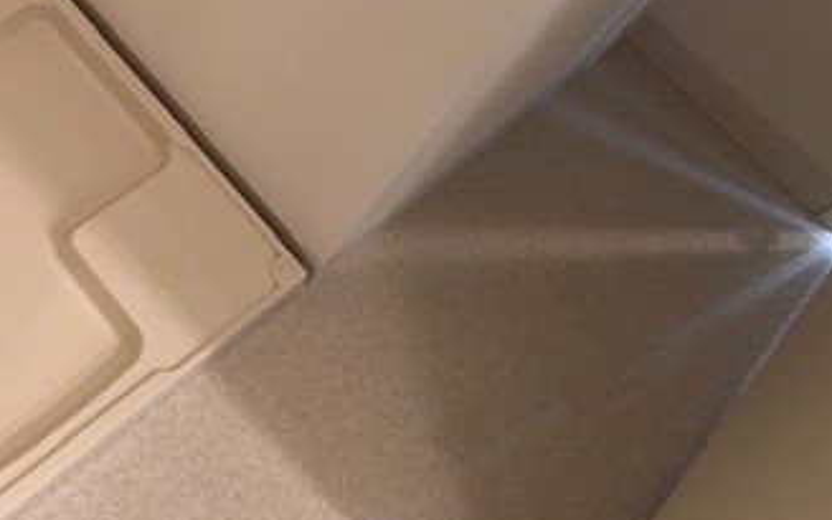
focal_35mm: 58
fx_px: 1315
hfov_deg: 33.2
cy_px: 30
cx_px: 79
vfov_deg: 21.7
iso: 40
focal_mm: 3.99
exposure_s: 1/17
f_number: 1.8
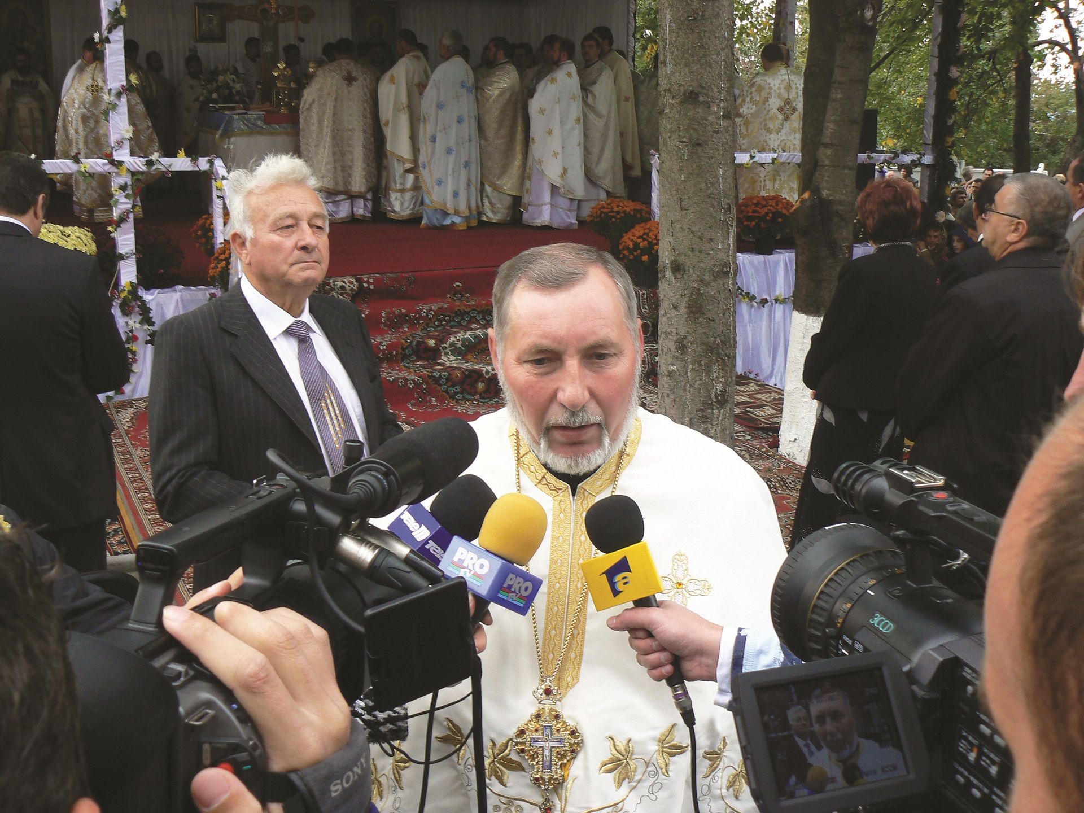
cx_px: 542
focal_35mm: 36
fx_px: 1127
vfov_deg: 39.7
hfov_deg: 51.4
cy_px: 406
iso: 80
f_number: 4
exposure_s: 1/100
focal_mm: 6
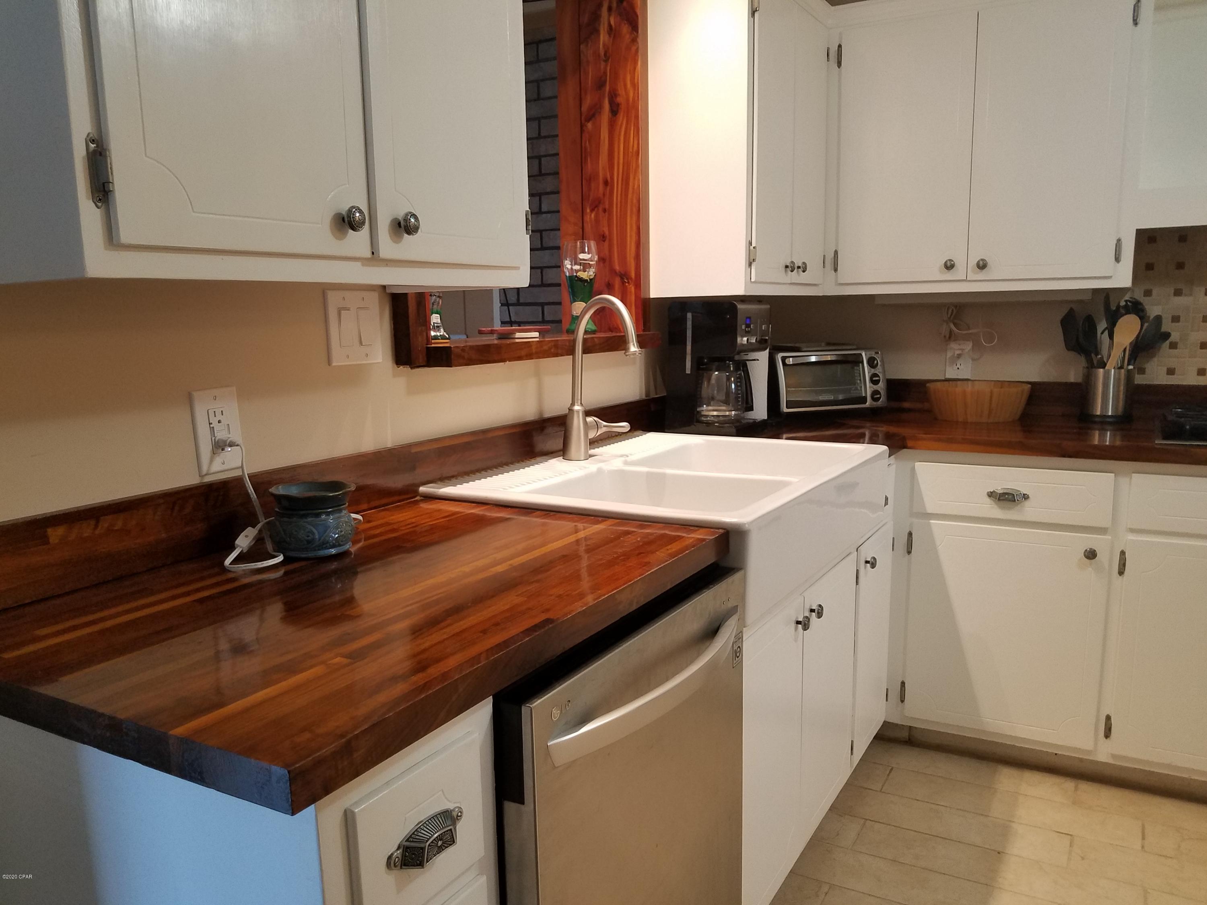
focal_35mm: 26
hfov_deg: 67.3
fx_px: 907
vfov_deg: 53.1
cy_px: 452
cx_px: 604
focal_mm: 4.2
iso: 160
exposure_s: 1/40
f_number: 1.7
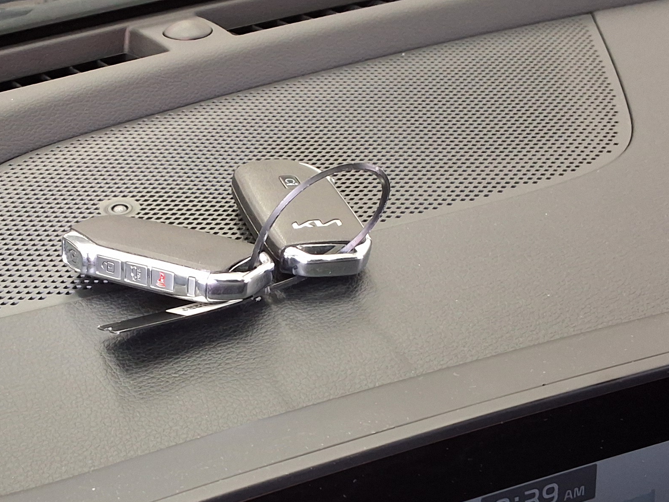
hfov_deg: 32.9
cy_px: 288
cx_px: 215
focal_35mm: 58
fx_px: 1121
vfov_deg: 25.2
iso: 200
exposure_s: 1/24
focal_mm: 2.91
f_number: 1.9
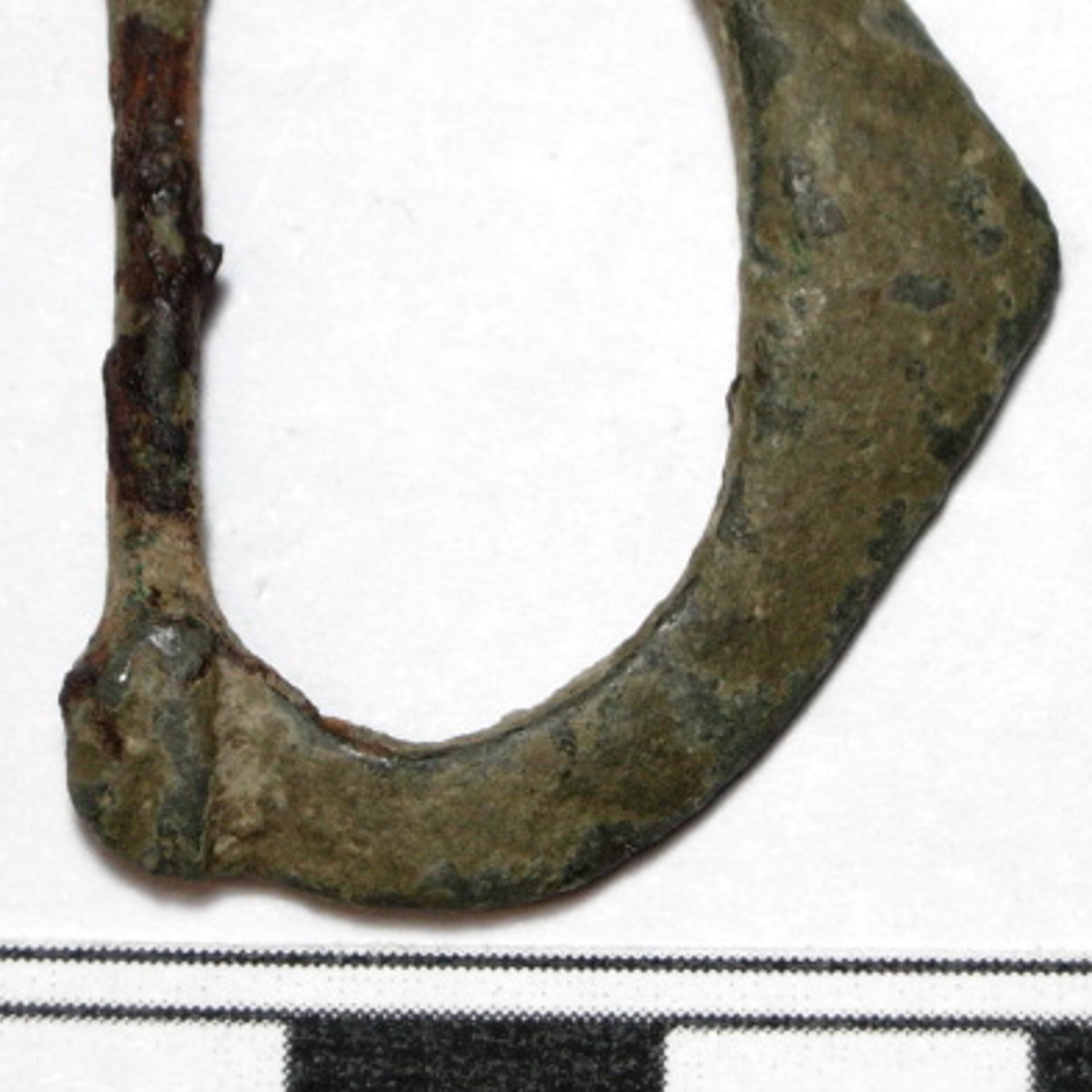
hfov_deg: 16.3
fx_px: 3819
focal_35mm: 107
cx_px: 547
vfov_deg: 16.2
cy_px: 375
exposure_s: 1/114
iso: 100
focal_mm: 18.6
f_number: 4.3
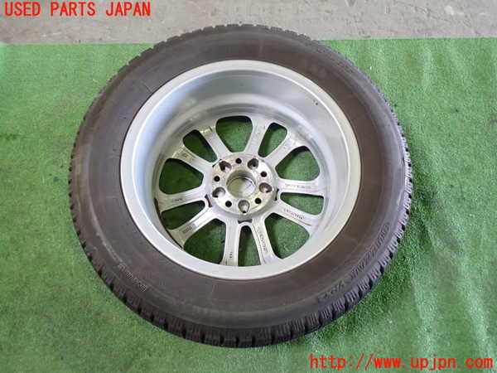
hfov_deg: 60.0
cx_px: 248
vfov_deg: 46.8
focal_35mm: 30
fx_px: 431
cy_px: 186
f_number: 2.3
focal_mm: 5.4
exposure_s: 1/30
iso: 500
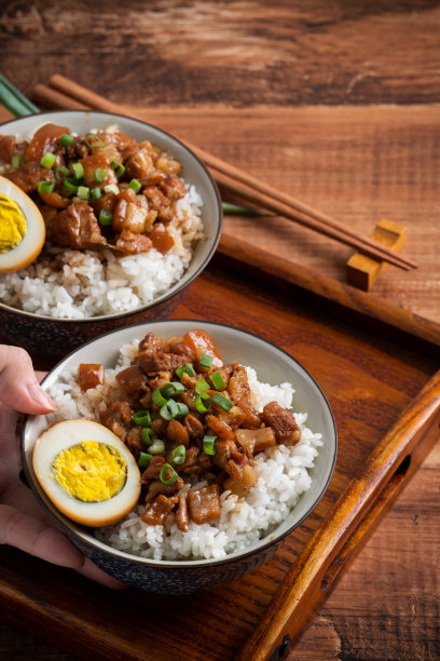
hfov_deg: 8.3
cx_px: 220
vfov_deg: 12.5
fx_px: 3025
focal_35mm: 165
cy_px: 330
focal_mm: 165
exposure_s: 1/160
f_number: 14
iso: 100
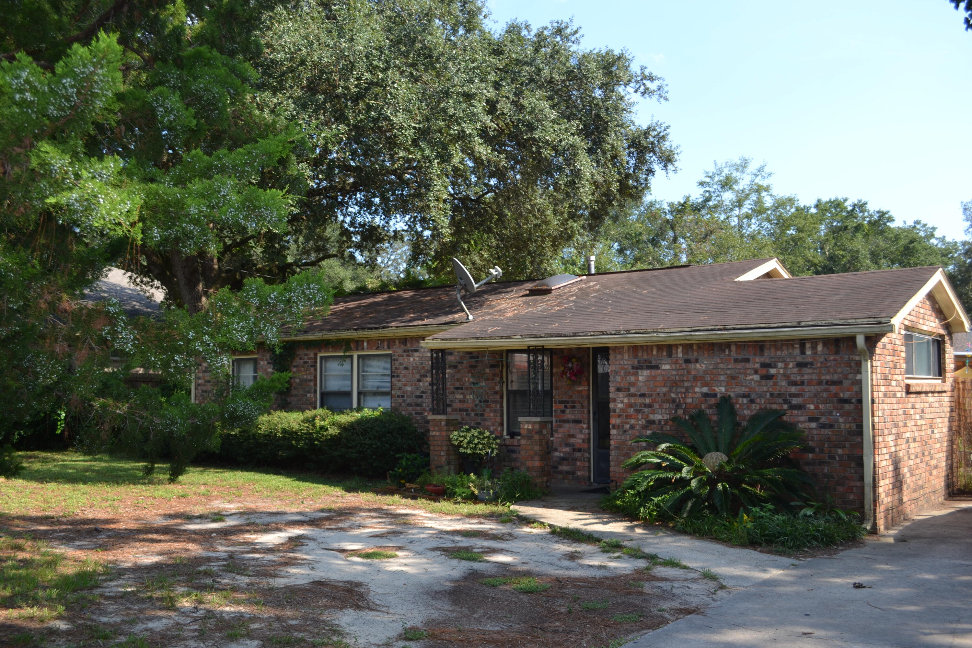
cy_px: 324
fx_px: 891
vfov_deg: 40.0
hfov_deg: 57.2
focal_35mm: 33
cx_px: 486
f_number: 5.6
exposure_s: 1/200
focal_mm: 22
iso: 100
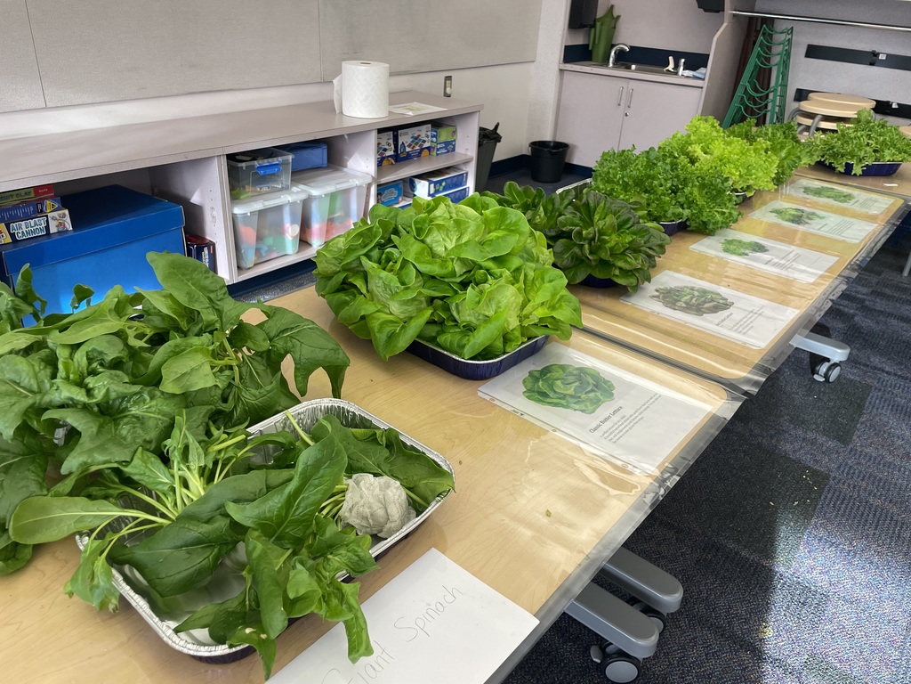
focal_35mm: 26
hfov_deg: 67.3
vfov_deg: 53.1
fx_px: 684
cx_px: 456
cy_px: 342
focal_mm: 4.2
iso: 100
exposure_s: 1/121
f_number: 1.6
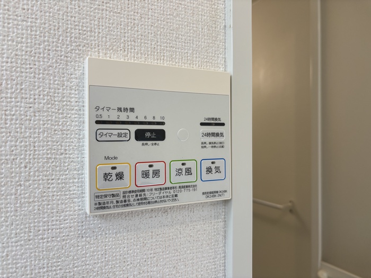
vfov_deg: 53.1
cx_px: 186
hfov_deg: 67.3
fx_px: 279
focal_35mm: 26
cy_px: 139
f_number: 1.6
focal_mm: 5.96
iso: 64
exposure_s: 1/120
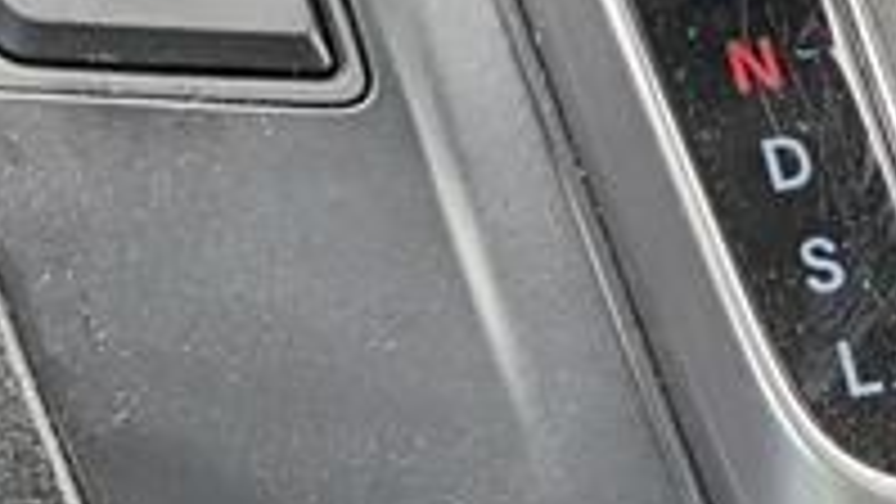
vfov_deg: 7.0
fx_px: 4087
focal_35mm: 172
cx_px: 905
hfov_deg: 12.4
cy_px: -117
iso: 280
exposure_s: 1/476
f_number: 1.68
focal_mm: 6.9
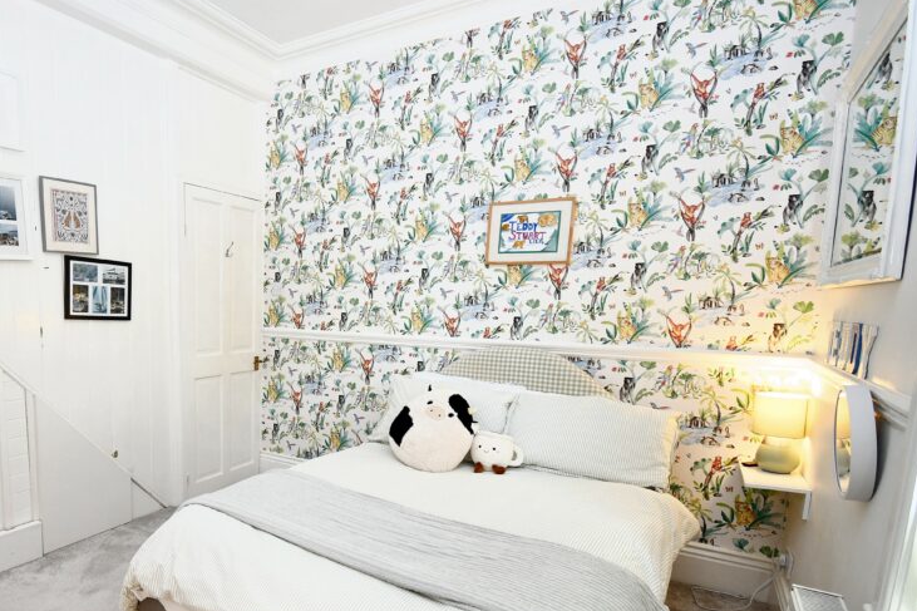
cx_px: 300
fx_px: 535
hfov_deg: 78.4
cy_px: 388
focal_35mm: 21
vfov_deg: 58.6
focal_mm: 10
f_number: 4.5
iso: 560
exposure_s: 1/10
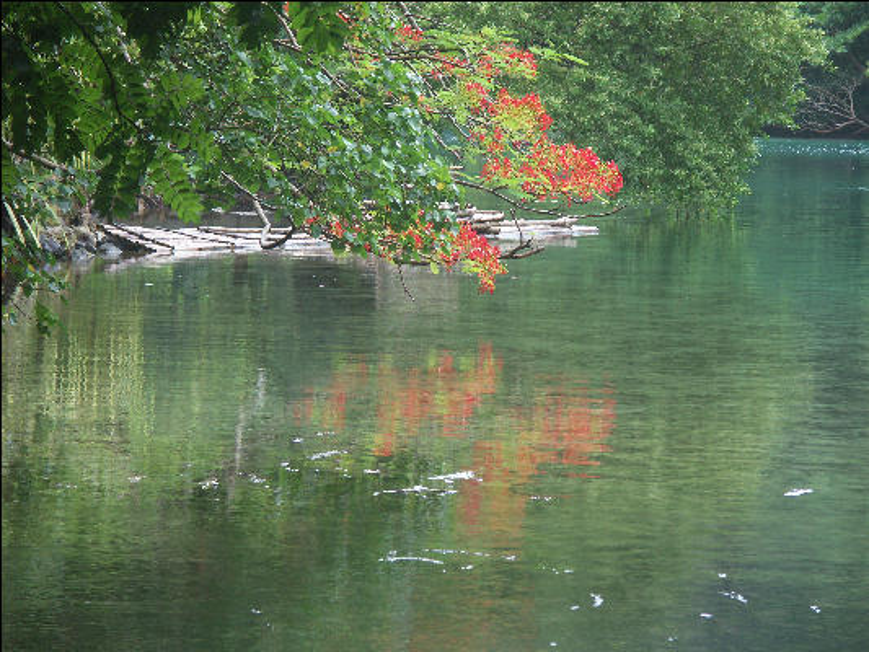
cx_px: 434
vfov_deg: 8.4
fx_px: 4419
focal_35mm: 176
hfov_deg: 11.2
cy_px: 326
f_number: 3.5
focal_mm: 44.48
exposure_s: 1/125
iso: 100
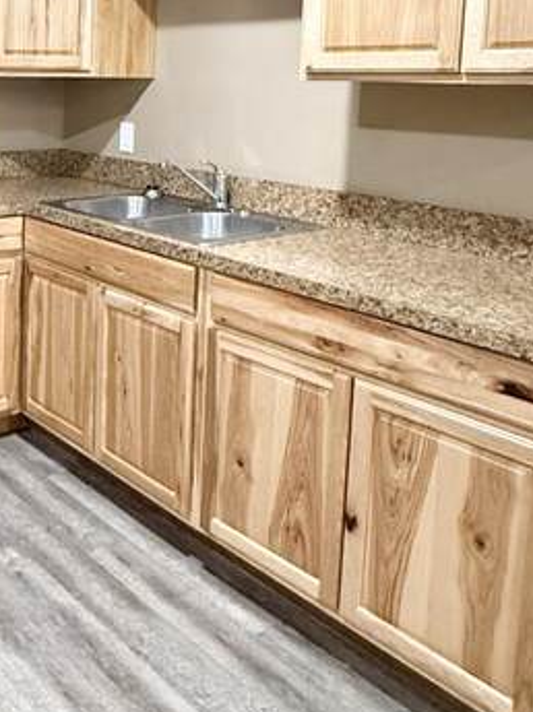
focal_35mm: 39
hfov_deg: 33.6
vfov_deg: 46.2
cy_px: 180
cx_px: -2
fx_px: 802
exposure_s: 1/60
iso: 1000
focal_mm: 2.22
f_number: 2.2
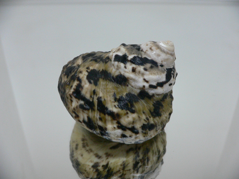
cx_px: 120
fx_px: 242
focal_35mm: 35
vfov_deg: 40.7
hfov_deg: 52.6
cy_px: 90
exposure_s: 1/50
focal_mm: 4.6
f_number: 2.8
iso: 200
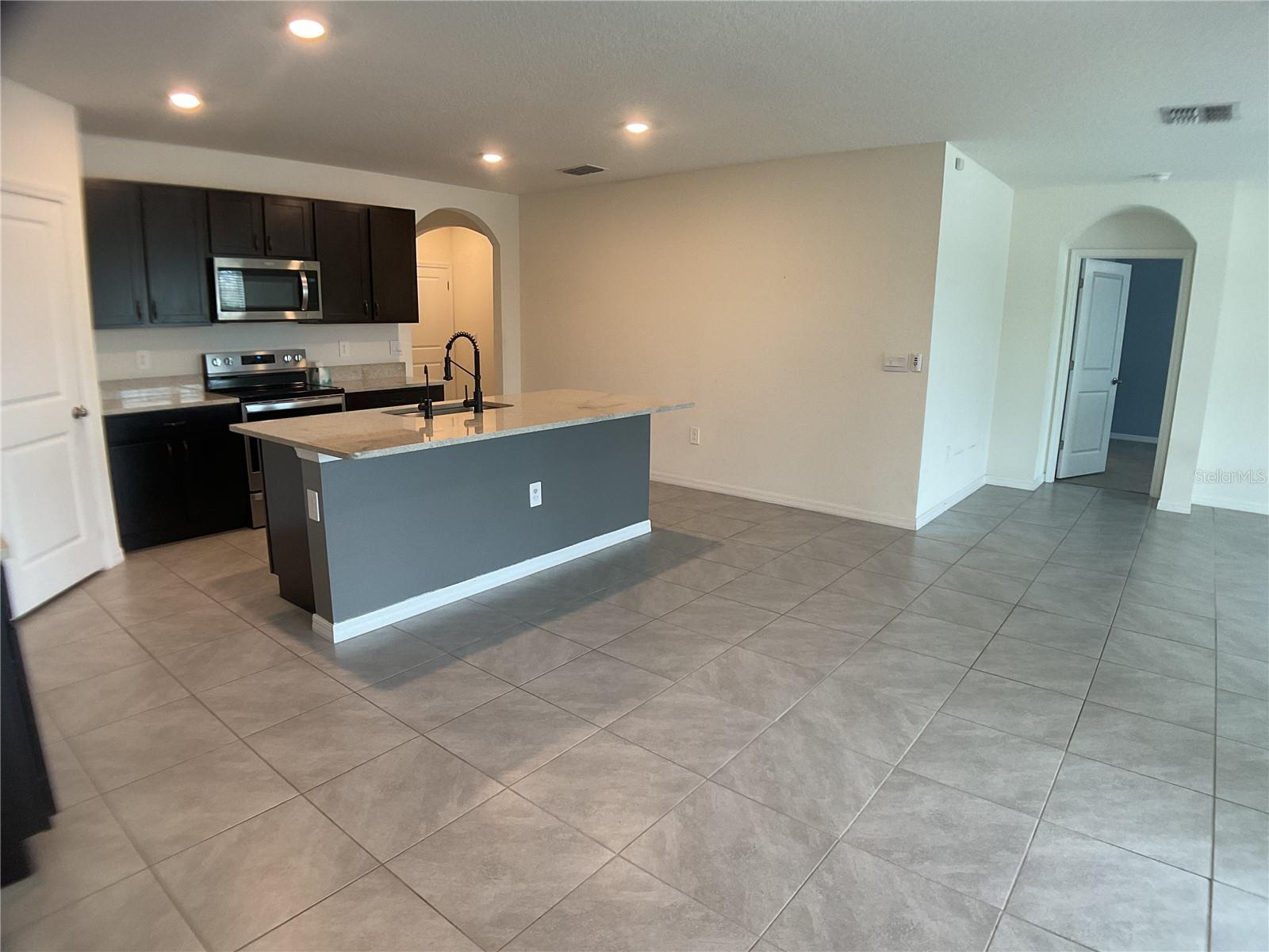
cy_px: 476
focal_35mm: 29
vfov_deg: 48.2
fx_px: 1063
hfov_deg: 61.7
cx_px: 634
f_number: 1.8
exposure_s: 1/60
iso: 64
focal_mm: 3
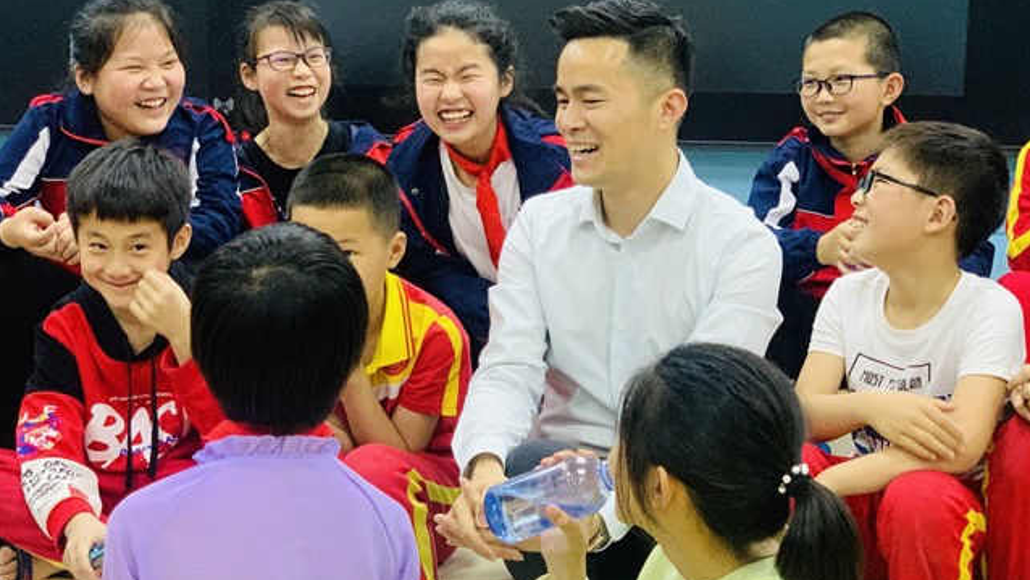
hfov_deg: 29.7
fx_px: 1939
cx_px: 515
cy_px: 401
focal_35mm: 71
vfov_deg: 16.9
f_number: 2.4
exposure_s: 1/58
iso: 400
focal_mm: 6
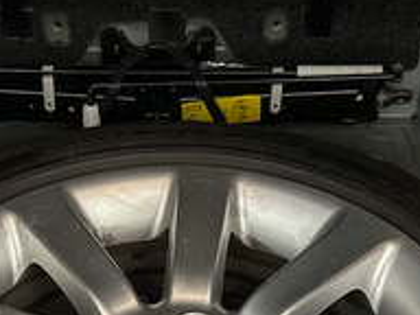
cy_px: 374
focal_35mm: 75
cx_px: 164
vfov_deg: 18.6
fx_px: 910
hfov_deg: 25.9
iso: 1250
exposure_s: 1/30
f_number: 1.78
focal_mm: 6.86
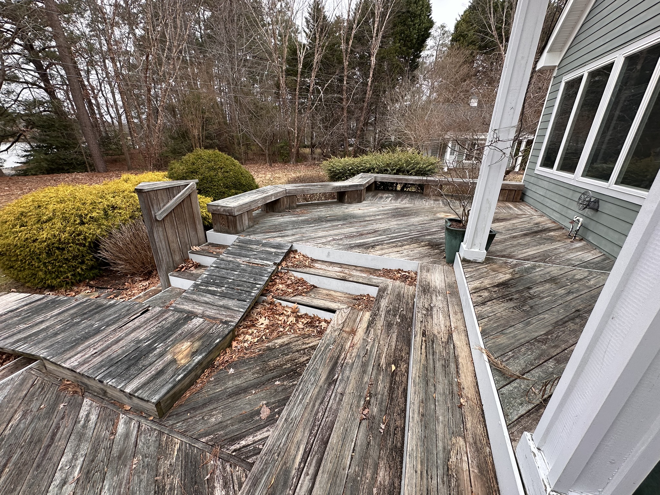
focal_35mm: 14
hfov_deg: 102.1
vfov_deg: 85.7
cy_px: 248
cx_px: 330
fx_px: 267
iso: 40
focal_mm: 2.22
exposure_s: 1/276
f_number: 2.2
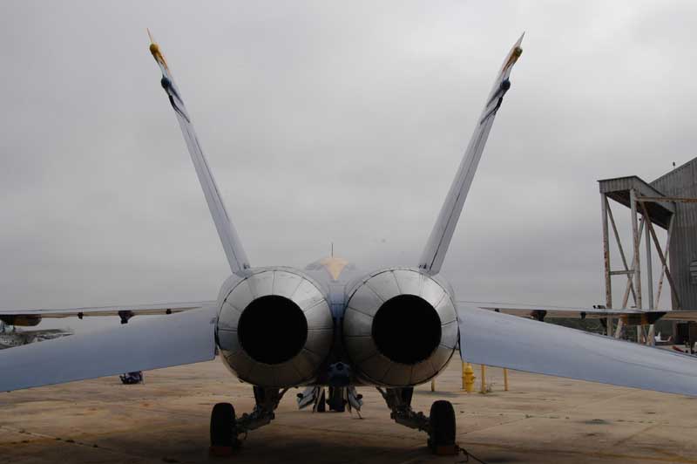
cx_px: 348
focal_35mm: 36
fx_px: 696
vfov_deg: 36.8
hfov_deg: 53.2
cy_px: 232
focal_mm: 24
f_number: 10
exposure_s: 1/400
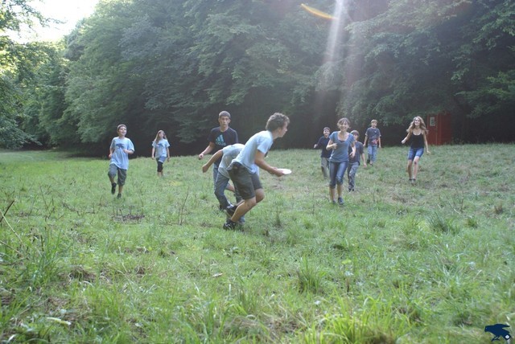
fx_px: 558
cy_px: 172
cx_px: 258
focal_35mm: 39
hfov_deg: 49.5
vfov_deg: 34.3
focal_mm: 26
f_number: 4.5
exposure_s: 1/125
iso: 400
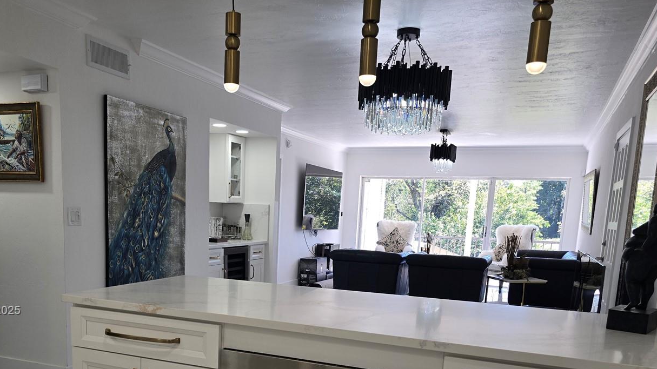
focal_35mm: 33
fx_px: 575
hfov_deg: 59.2
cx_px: 280
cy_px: 311
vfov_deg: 34.2
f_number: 1.7
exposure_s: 1/60
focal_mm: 6.3
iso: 20
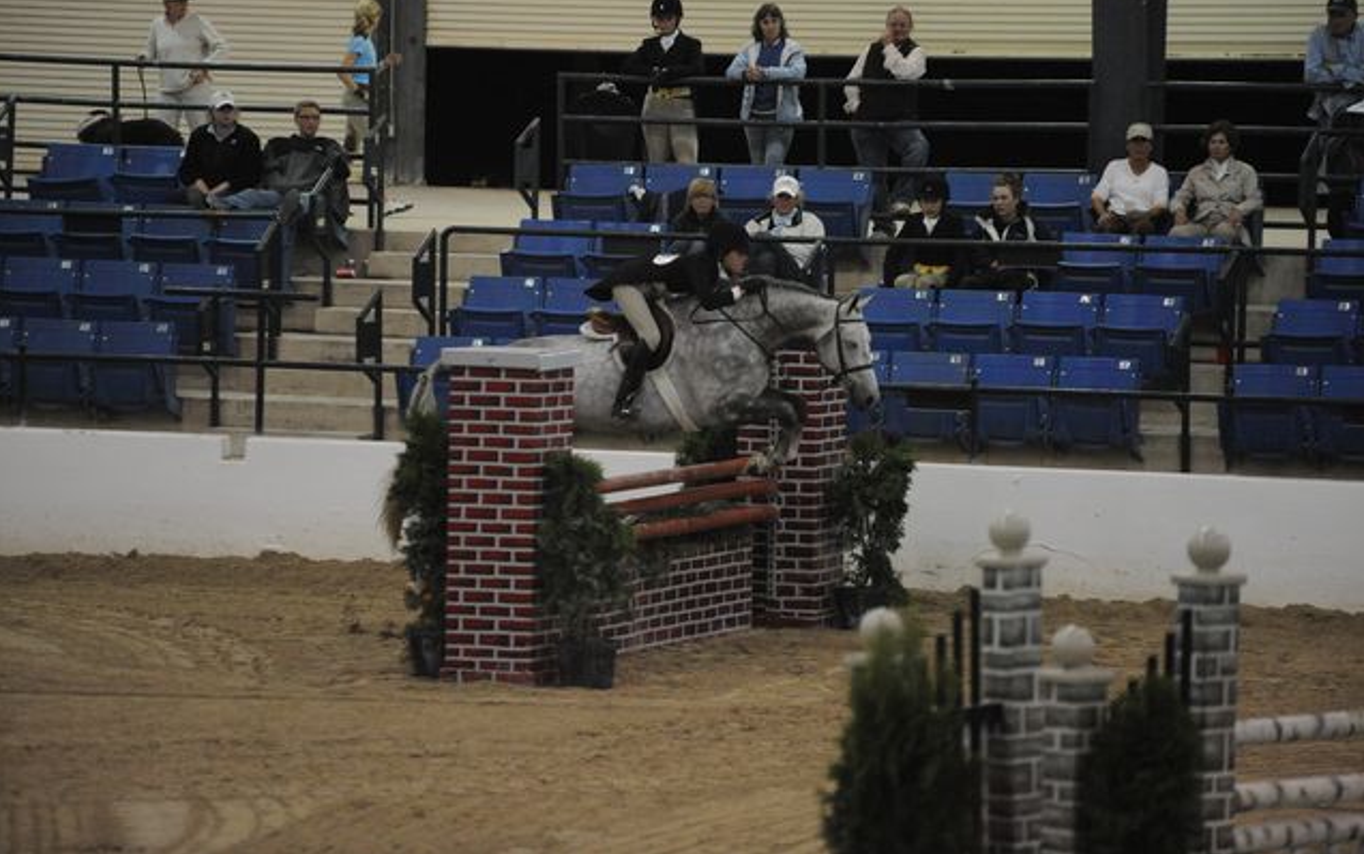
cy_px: 408
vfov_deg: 6.4
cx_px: 680
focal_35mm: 205
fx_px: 7623
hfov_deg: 10.2
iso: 6400
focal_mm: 200
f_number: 2.8
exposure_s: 1/500
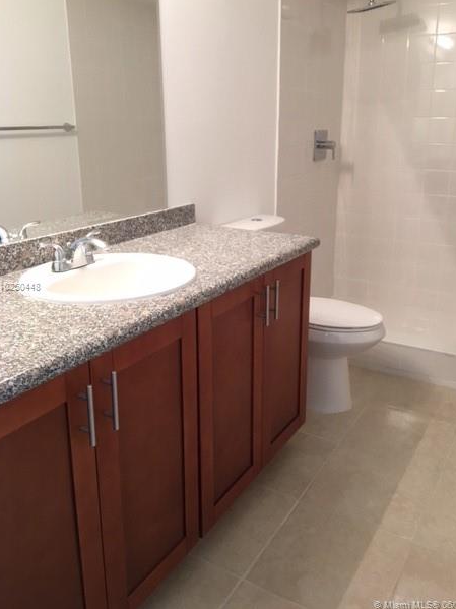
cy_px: 287
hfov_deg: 45.4
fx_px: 545
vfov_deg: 58.3
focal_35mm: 31
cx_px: 234
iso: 80
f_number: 2.2
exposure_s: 1/30
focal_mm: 4.15
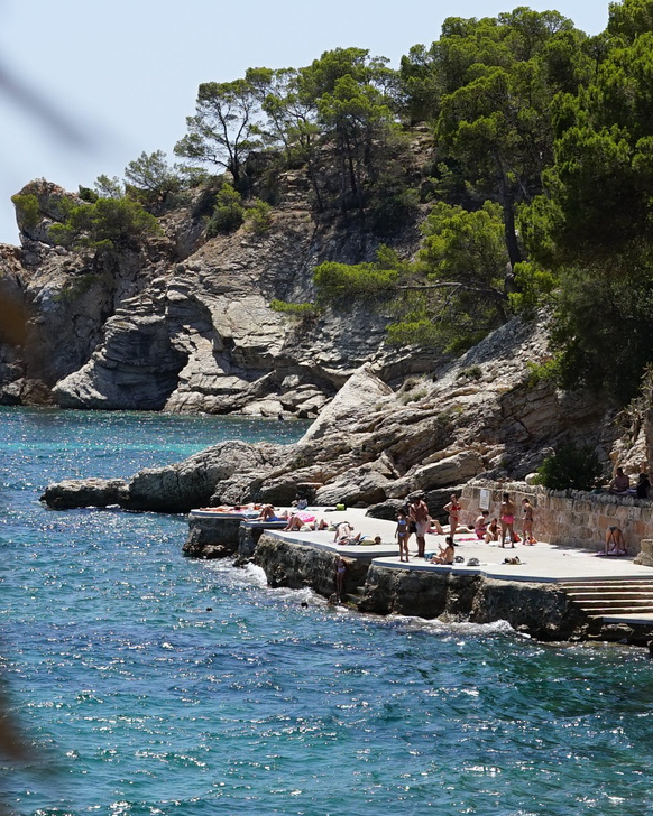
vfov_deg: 11.7
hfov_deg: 9.4
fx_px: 3988
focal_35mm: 165
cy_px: 186
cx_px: 421
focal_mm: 50
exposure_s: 1/320
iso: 100
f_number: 7.1
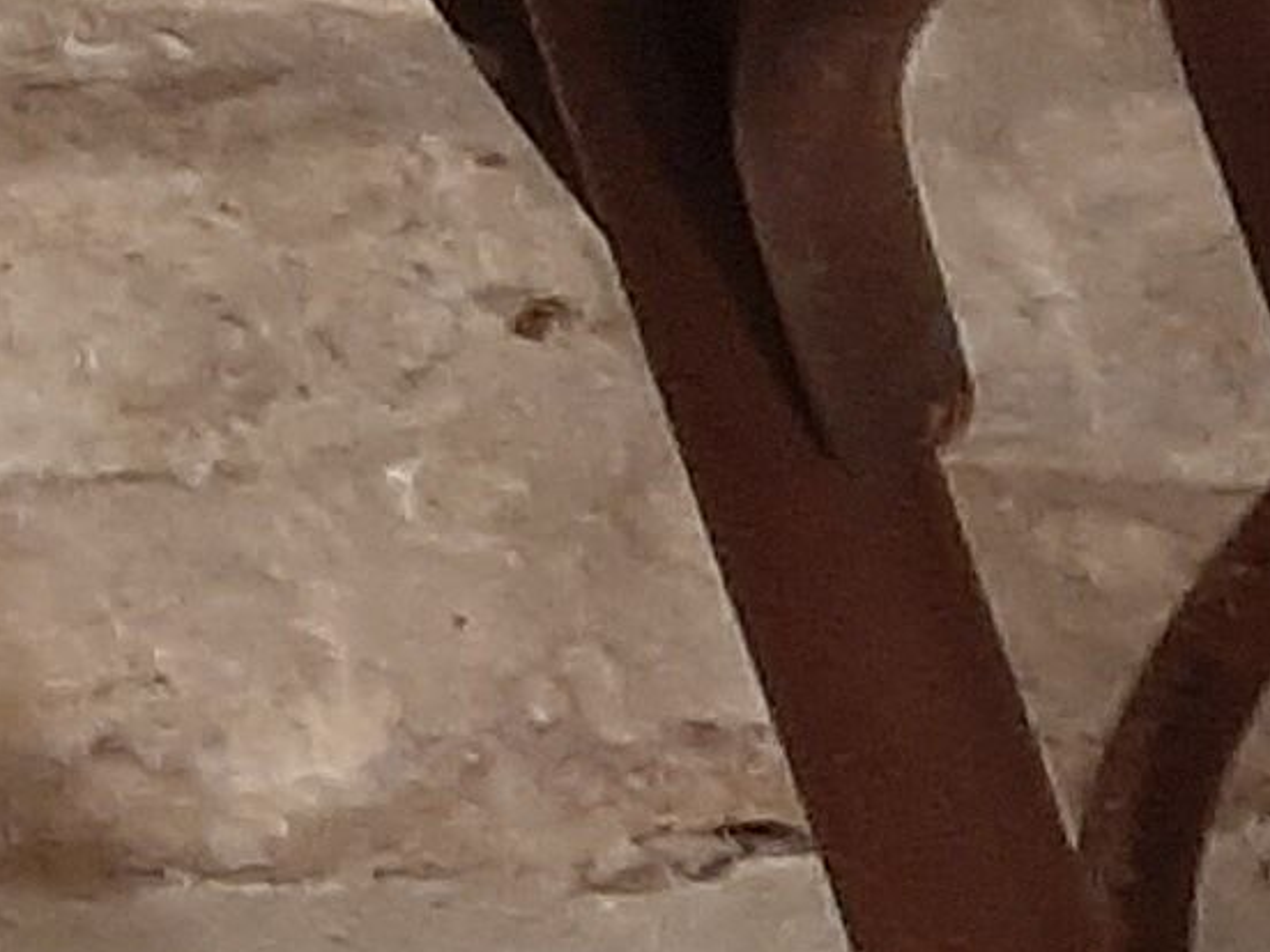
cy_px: -110
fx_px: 6971
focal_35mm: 190
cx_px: 3405
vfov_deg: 7.8
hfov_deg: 9.0
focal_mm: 3.93
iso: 320
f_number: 1.7
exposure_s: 1/25
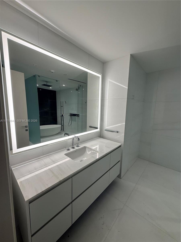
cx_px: 90
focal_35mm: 14
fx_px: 98
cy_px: 121
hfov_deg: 85.7
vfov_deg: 102.1
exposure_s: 1/123
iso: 64
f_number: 2.2
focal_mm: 2.22
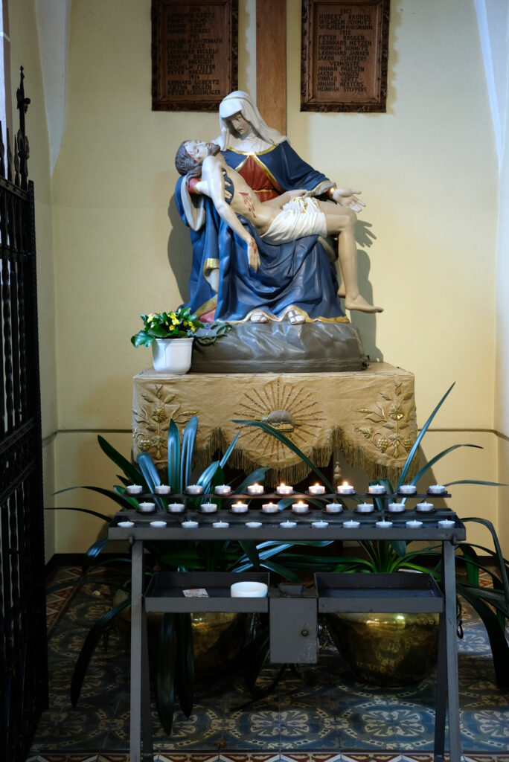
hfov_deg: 29.9
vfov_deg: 43.6
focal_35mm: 45
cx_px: 254
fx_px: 953
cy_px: 381
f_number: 5.6
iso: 800
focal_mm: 30.2
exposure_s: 1/9
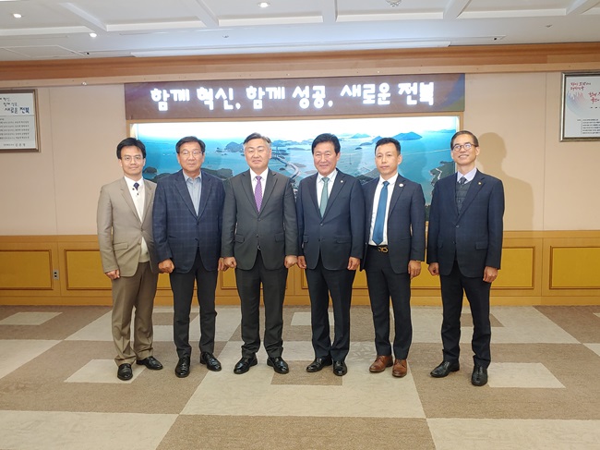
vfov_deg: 44.1
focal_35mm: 32
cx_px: 300
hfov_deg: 56.8
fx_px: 554
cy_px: 225
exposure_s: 1/60
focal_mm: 4.23
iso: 100
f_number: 1.5
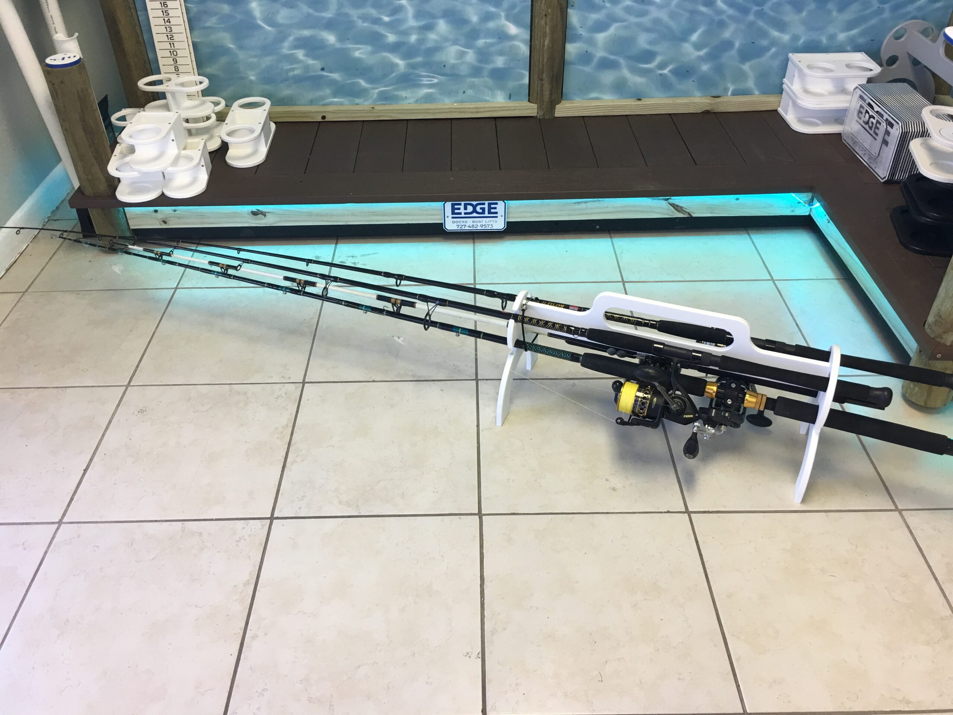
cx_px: 476
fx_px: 798
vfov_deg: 48.2
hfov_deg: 61.7
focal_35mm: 29
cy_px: 358
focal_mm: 4.15
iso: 32
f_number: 2.2
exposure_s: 1/30
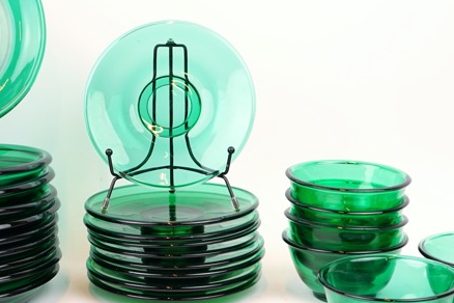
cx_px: 131
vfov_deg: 17.9
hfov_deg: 26.4
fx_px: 958
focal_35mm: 76
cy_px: 141
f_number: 4
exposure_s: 1/60
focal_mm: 37
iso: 100
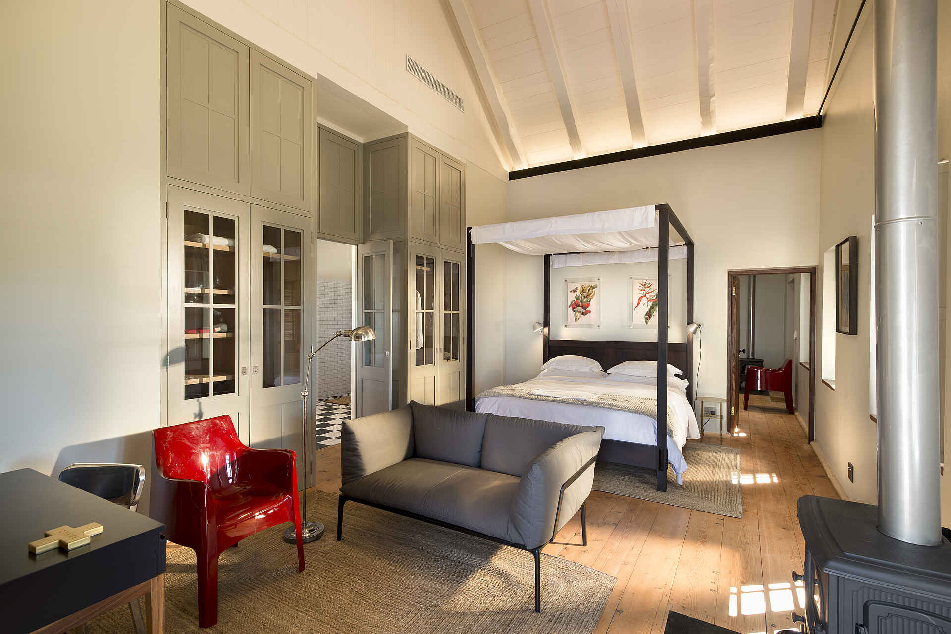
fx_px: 449
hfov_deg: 93.3
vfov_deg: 70.5
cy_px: 317
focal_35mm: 17
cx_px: 476
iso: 200
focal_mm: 17
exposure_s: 1/4
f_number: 9.5
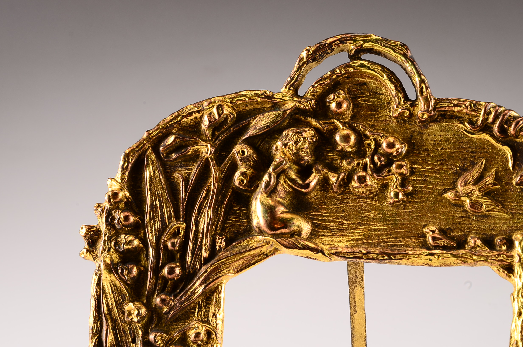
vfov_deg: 10.1
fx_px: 1957
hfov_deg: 15.2
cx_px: 262
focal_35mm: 135
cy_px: 174
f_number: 18
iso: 100
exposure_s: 1/160
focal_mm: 90
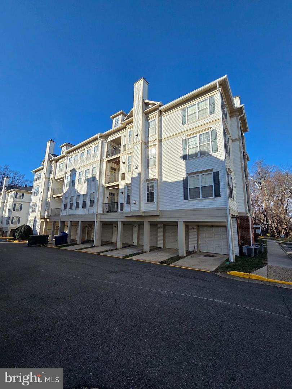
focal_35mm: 13
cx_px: 146
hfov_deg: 89.9
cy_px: 194
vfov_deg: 106.2
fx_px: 146
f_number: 2.2
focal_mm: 2.2
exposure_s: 1/2116
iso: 50
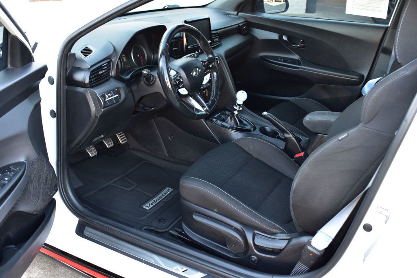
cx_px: 208
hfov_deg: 51.3
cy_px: 139
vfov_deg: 35.5
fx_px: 434
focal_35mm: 38
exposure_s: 1/20
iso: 400
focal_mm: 25
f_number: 6.3
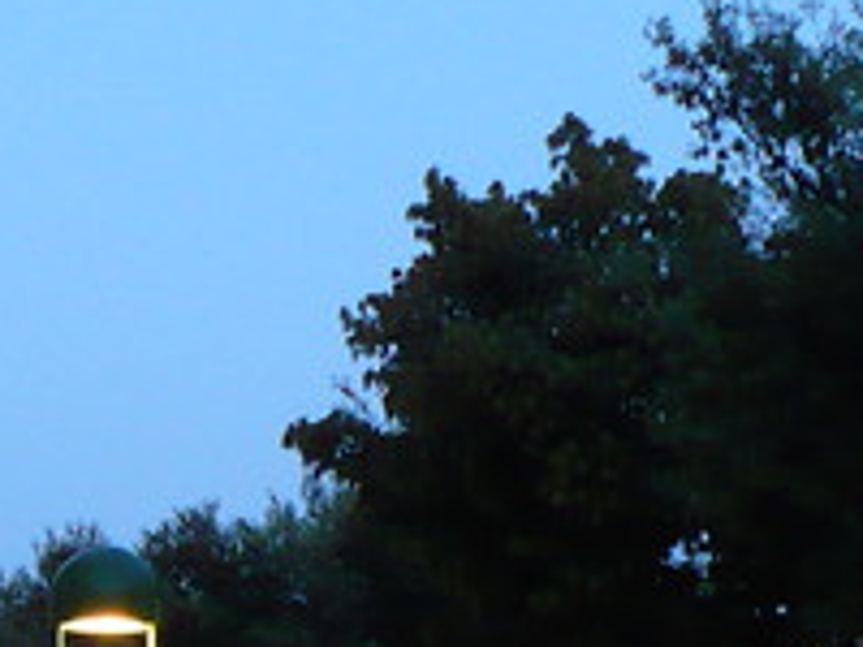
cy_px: 992
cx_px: -177
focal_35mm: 148
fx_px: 3690
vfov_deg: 9.7
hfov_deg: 13.0
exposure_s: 1/20
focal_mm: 6.1
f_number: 2.8
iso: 200
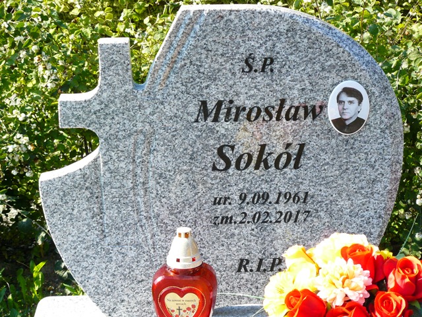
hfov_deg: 21.5
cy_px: 158
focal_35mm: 91
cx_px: 211
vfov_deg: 16.2
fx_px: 1109
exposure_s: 1/200
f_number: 4
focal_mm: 15.2
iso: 100
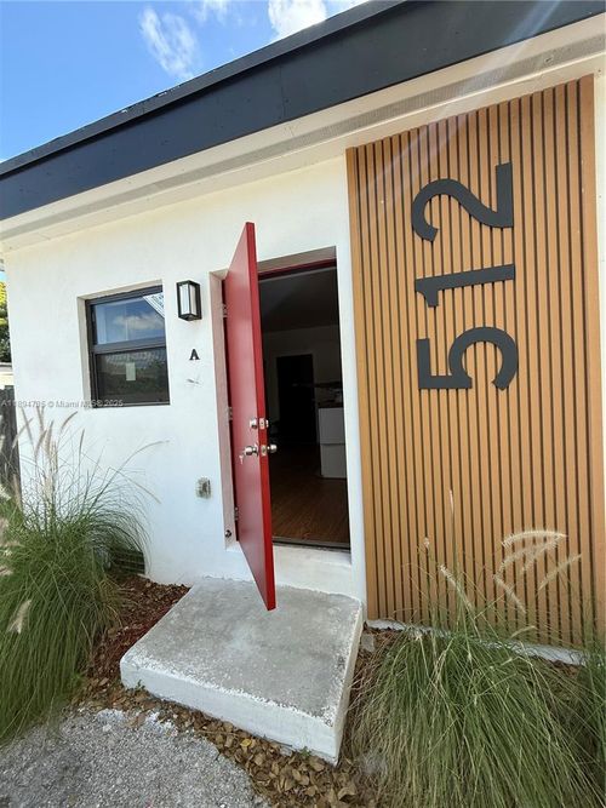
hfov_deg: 85.7
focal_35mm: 14
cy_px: 404
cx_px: 303
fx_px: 327
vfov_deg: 102.1
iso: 50
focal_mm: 2.22
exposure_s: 1/455
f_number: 2.2
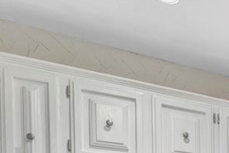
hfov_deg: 23.4
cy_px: 252
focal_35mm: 60
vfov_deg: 18.9
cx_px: 378
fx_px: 382
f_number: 8
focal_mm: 18
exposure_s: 1/15
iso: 400
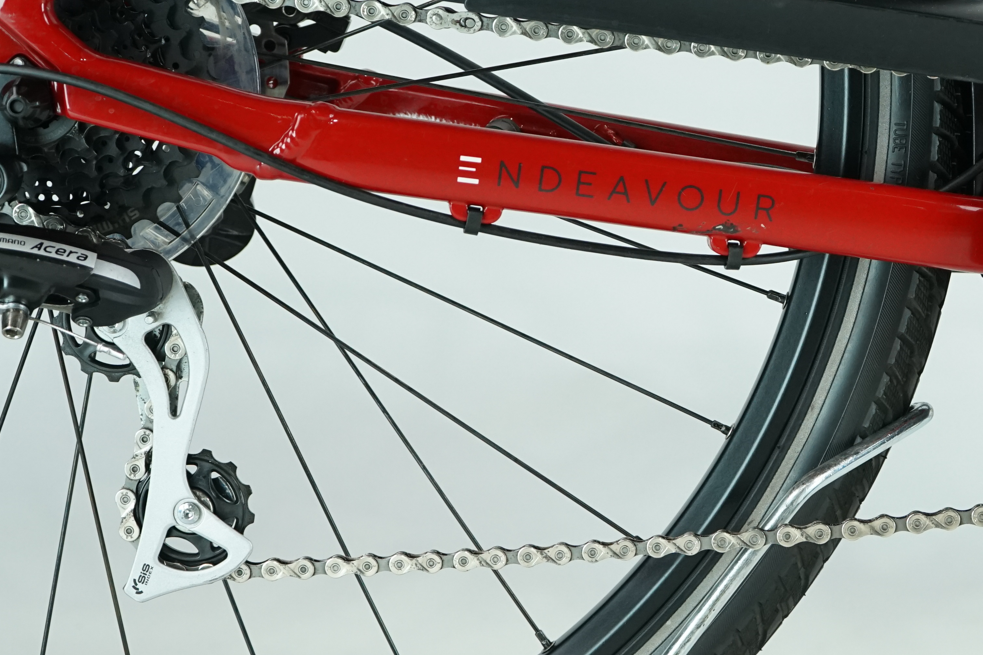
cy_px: 296
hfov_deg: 18.2
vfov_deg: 12.3
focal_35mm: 111
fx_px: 3031
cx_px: 838
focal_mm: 56
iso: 1600
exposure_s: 1/200
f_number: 5.6
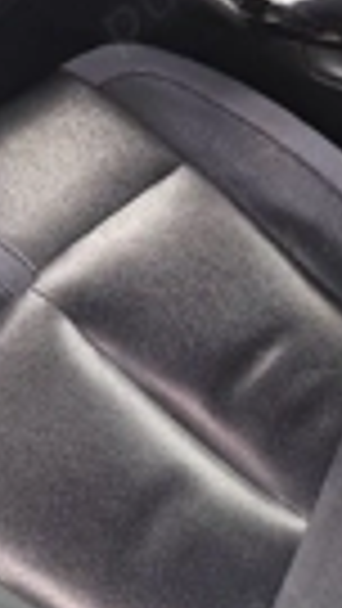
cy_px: -9
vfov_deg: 26.9
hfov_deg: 16.0
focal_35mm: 74
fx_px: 1192
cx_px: 333
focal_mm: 6.14
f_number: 1.65
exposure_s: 1/100
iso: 100
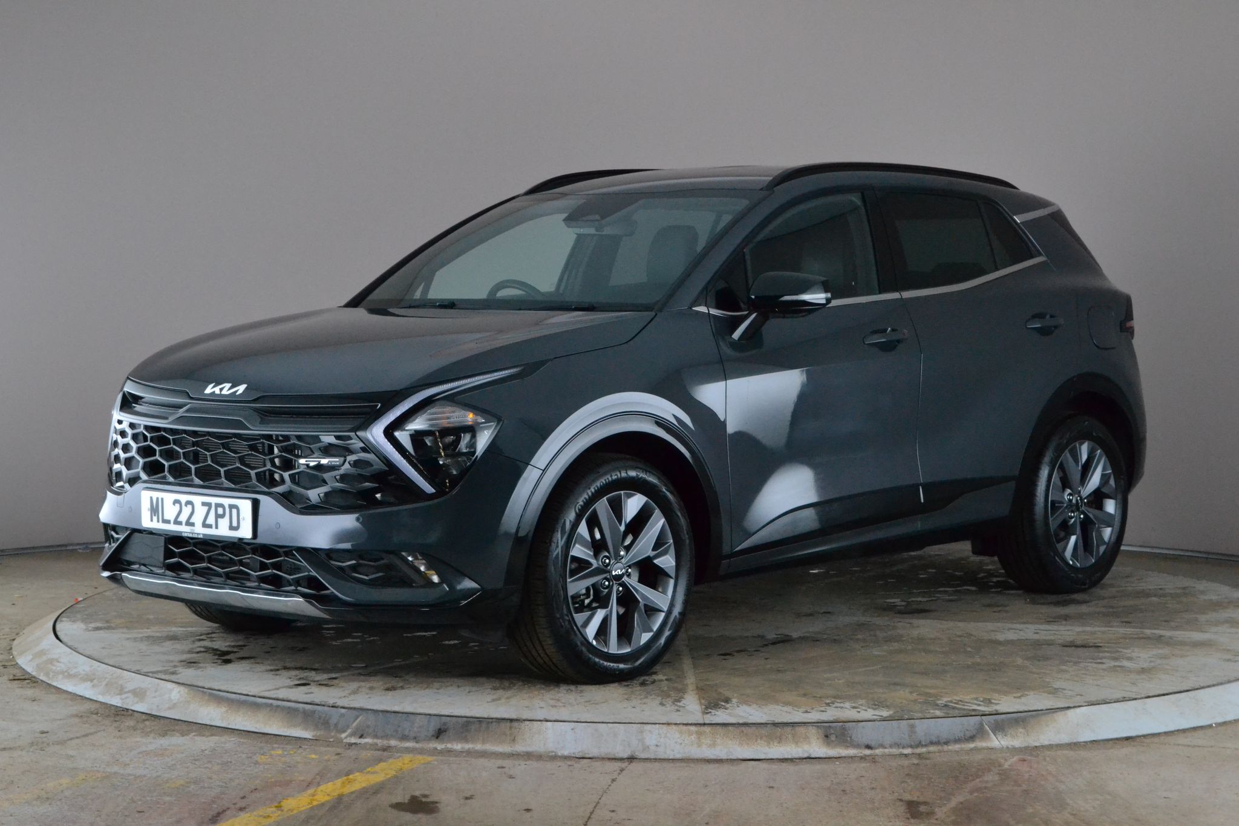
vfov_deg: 20.2
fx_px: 2323
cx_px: 620
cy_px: 413
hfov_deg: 29.9
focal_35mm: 68
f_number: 11
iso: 3200
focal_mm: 45
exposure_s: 1/50
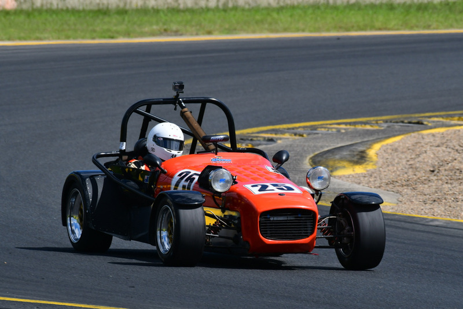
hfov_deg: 2.7
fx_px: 9649
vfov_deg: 1.8
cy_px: 154
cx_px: 232
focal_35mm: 750
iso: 320
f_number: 11
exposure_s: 1/640
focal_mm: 500
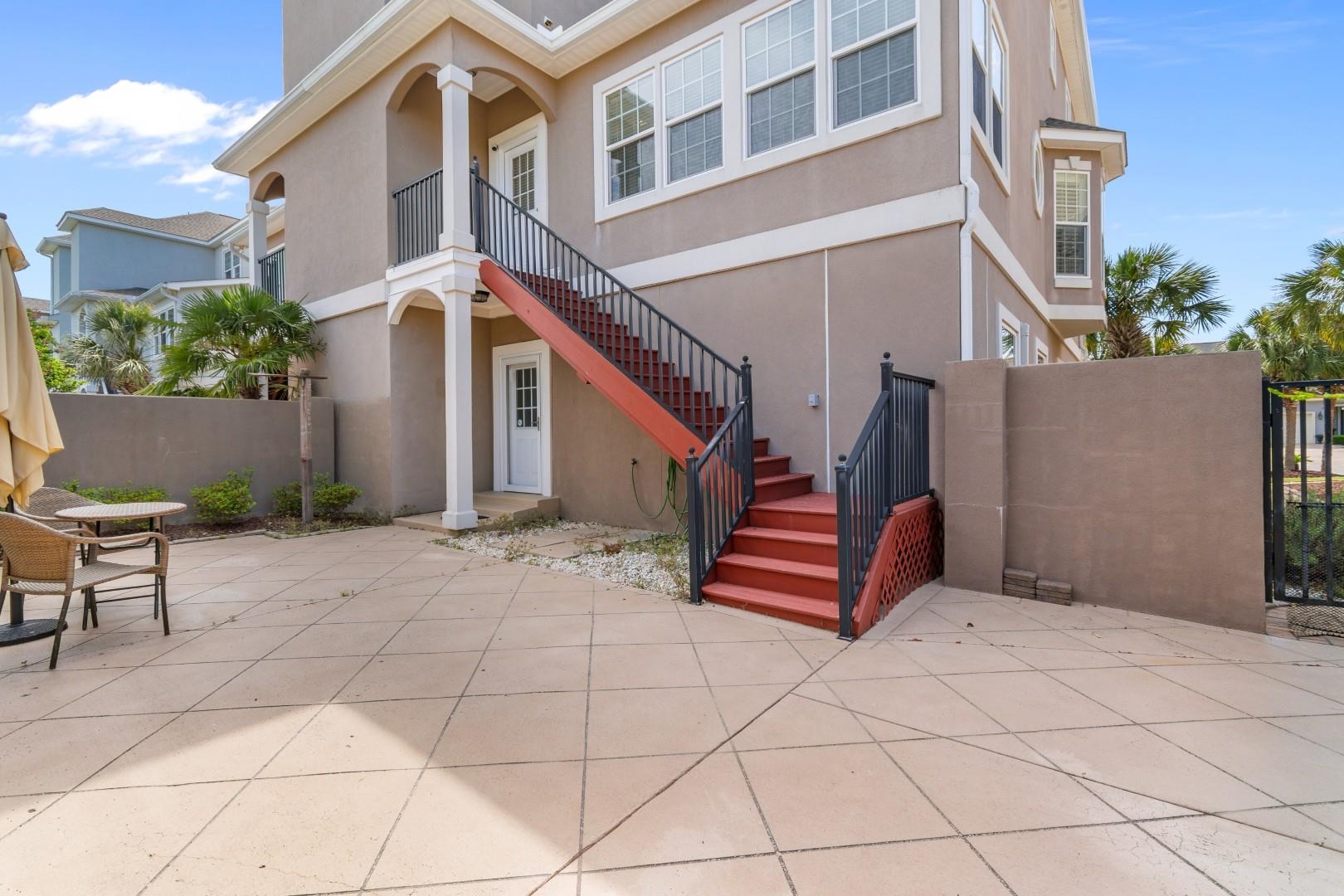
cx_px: 672
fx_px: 560
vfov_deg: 77.3
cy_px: 448
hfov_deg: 100.4
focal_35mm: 15
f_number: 7.1
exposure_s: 1/200
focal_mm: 10
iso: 100
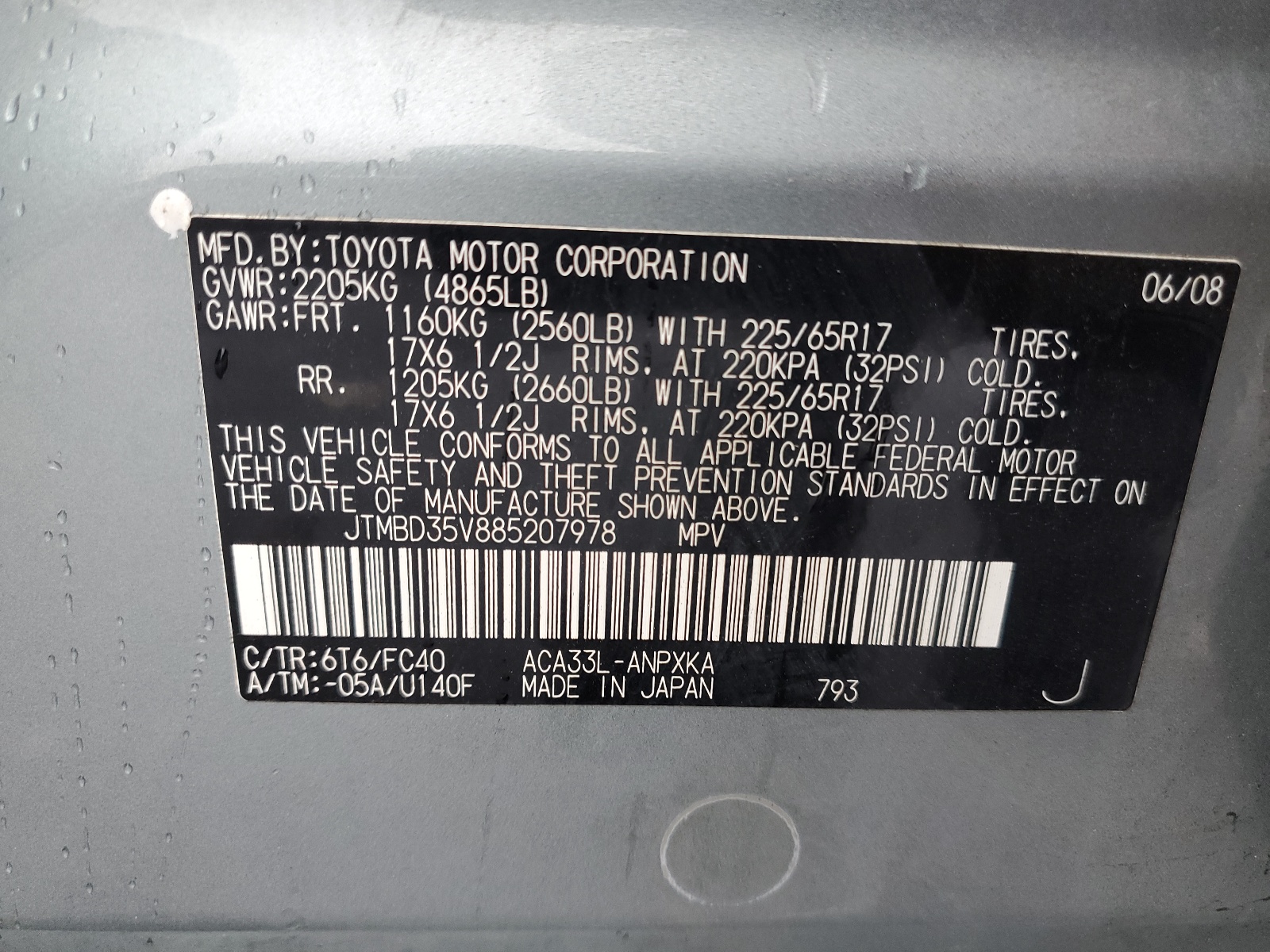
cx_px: 635
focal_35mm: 26
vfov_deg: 53.1
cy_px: 476
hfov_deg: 67.3
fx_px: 954
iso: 80
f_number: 1.5
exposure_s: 1/120
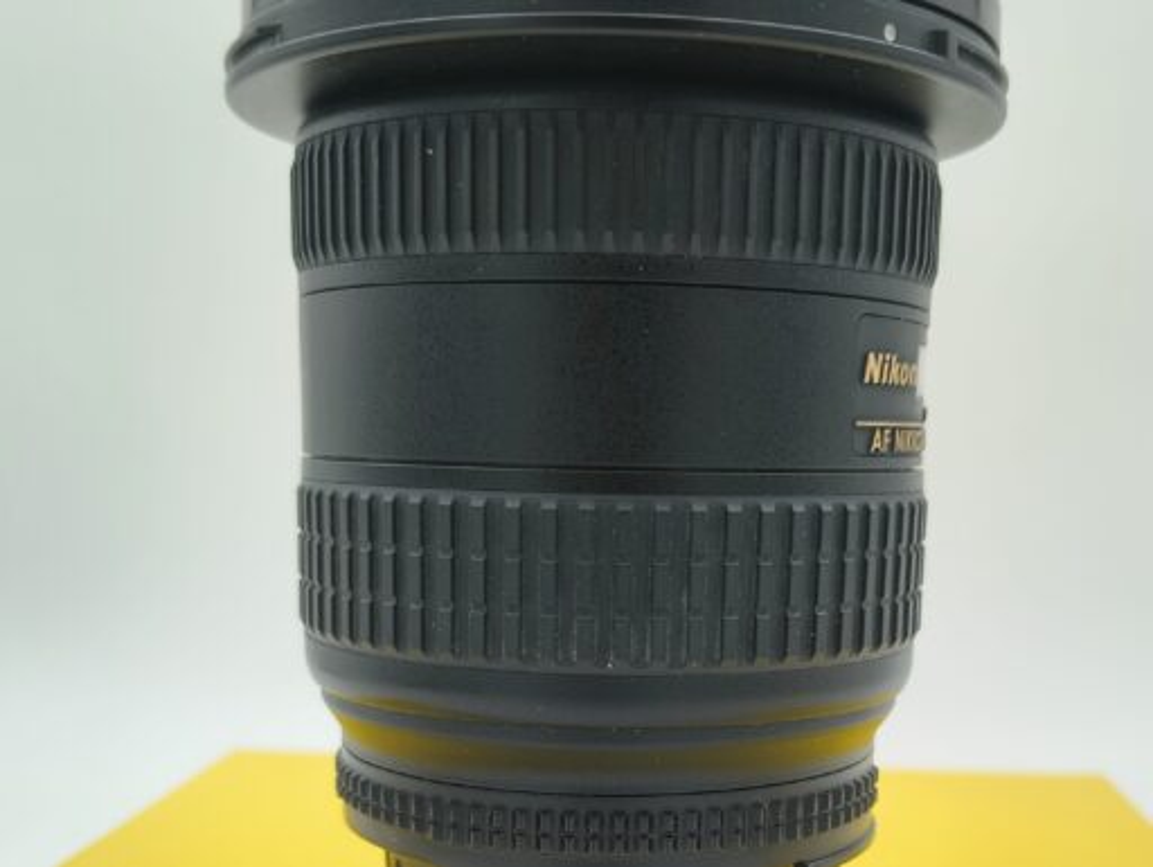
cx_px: 576
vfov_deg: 56.9
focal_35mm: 24
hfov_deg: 71.5
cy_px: 434
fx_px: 800
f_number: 1.8
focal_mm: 5.56
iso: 100
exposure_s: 1/316
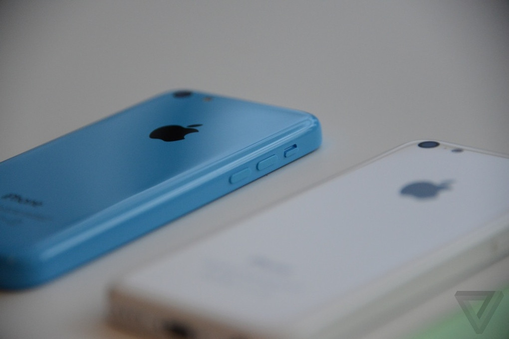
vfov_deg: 4.6
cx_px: 254
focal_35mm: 300
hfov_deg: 6.9
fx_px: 4241
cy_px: 170
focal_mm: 300
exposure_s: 1/4000
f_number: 5.6
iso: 3200
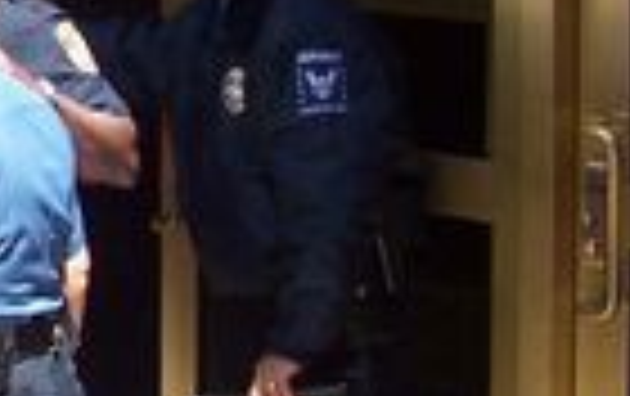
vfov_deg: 7.7
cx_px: -464
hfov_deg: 11.6
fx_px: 2889
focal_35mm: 168
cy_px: -117
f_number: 2.8
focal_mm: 5.6
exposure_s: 1/350
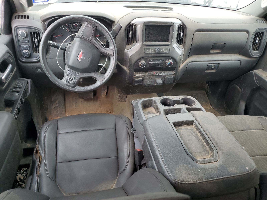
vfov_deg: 53.1
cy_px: 100
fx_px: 201
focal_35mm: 26
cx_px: 134
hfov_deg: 67.3
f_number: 1.5
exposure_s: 1/60.2
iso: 59
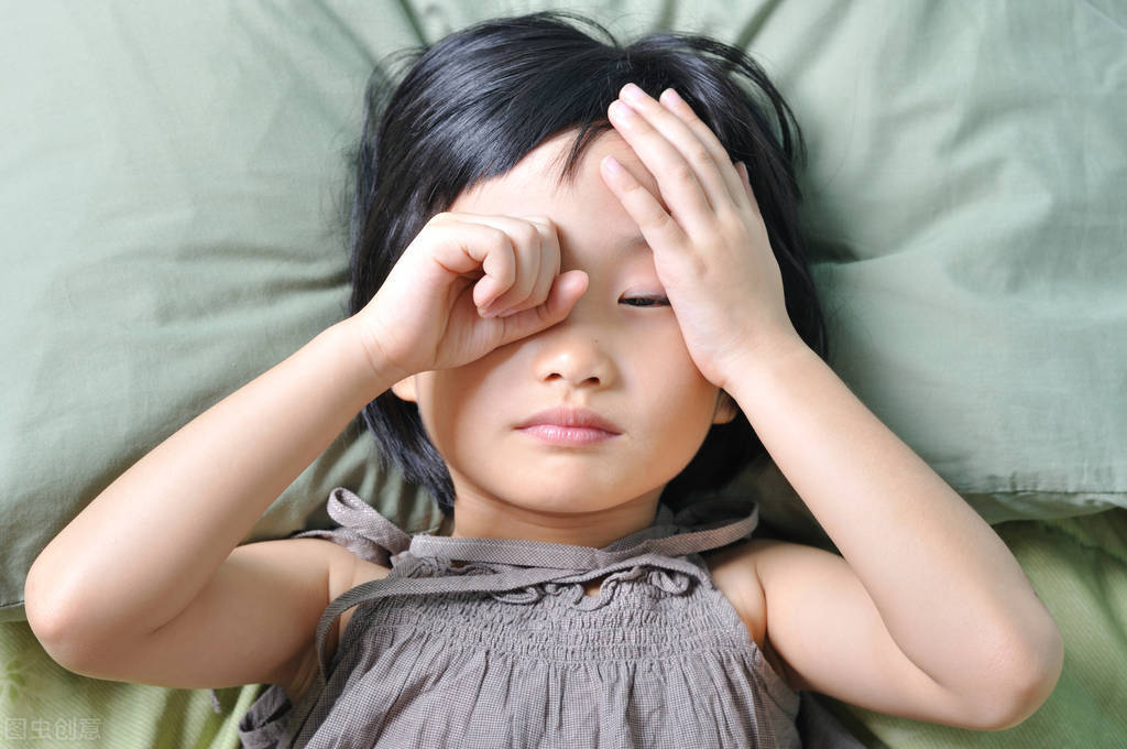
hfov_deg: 27.0
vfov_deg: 18.1
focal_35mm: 75
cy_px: 374
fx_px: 2345
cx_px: 564
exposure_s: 1/160
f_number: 7.1
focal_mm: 50
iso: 200
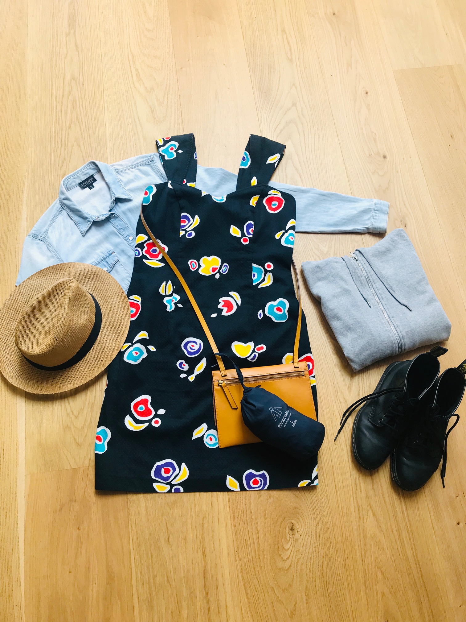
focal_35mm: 28
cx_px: 233
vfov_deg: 63.4
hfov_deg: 49.7
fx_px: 503
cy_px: 311
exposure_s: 1/100
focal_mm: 3.99
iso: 25
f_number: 1.8
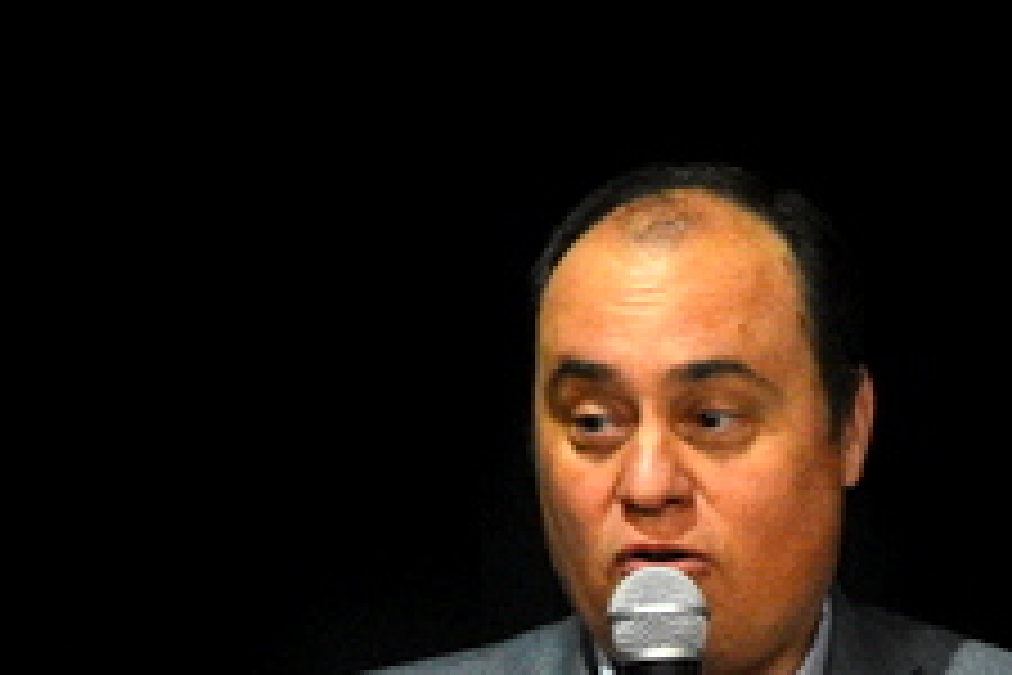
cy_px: 1017
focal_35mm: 800
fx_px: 22487
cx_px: 936
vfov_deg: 1.7
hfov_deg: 2.6
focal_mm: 150
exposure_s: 1/100
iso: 3200
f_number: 4.8
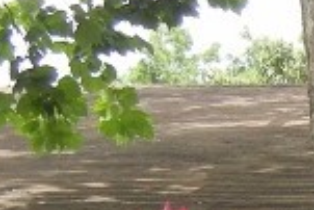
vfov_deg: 6.1
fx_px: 1842
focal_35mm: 211
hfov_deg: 8.6
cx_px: 836
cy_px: 574
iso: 160
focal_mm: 5.4
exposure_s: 1/387
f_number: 3.5
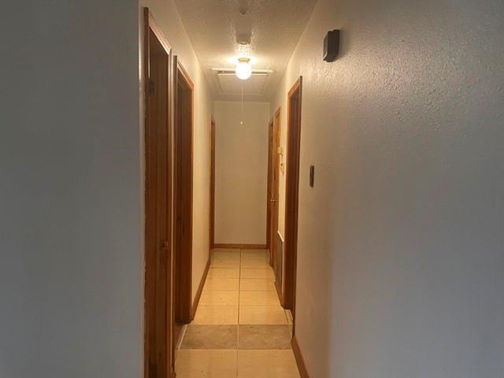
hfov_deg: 67.3
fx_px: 379
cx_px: 252
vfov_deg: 53.1
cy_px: 189
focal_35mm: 26
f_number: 1.6
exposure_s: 1/60
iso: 320
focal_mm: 4.2
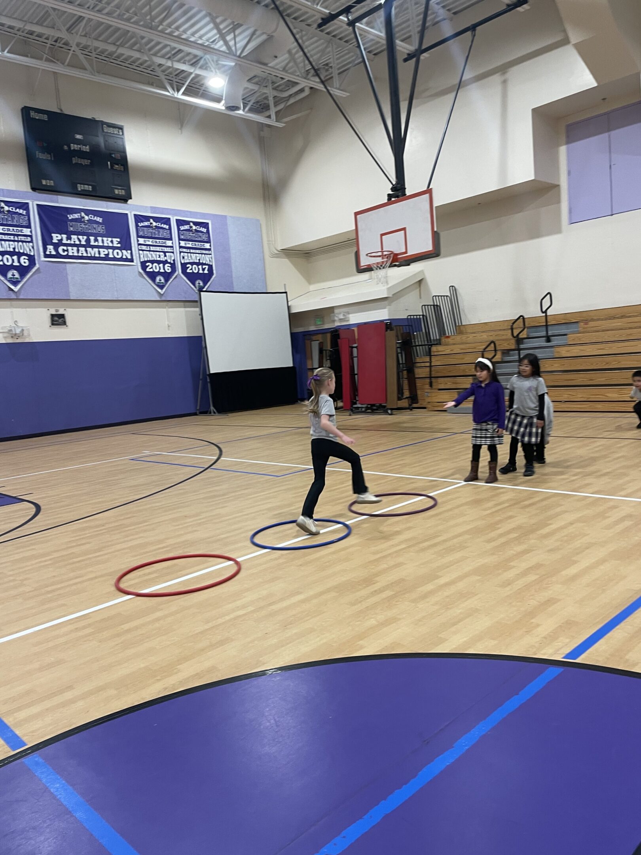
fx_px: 642
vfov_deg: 67.3
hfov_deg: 53.1
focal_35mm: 26
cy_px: 428
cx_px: 320
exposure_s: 1/60
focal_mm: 4.2
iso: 80
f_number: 1.6
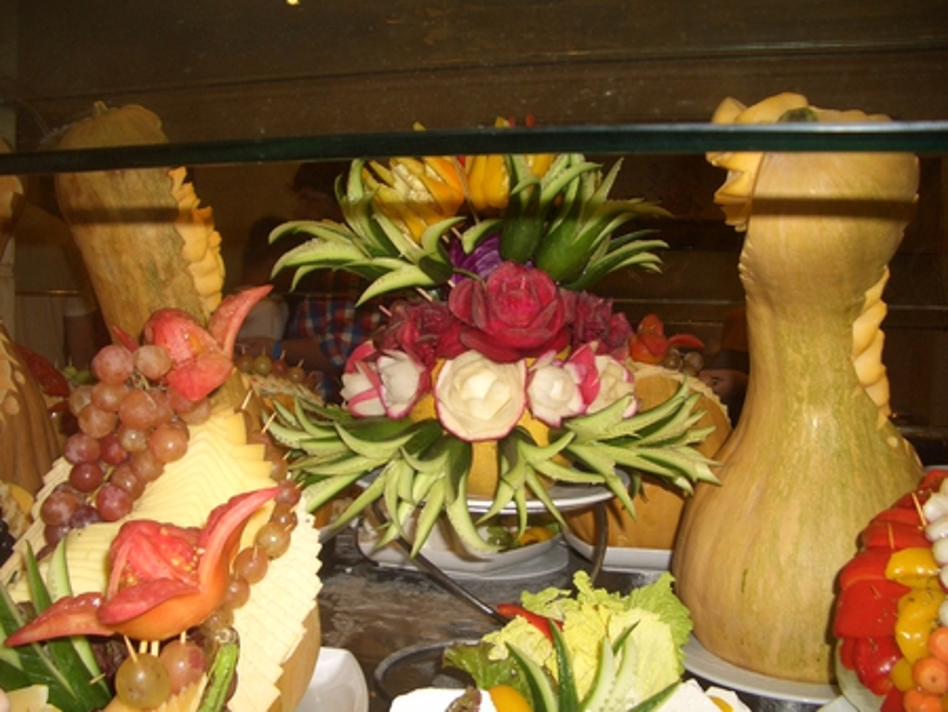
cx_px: 474
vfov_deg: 40.7
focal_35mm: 35
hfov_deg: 52.6
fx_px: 959
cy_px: 356
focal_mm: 5.8
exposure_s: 1/60
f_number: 2.6
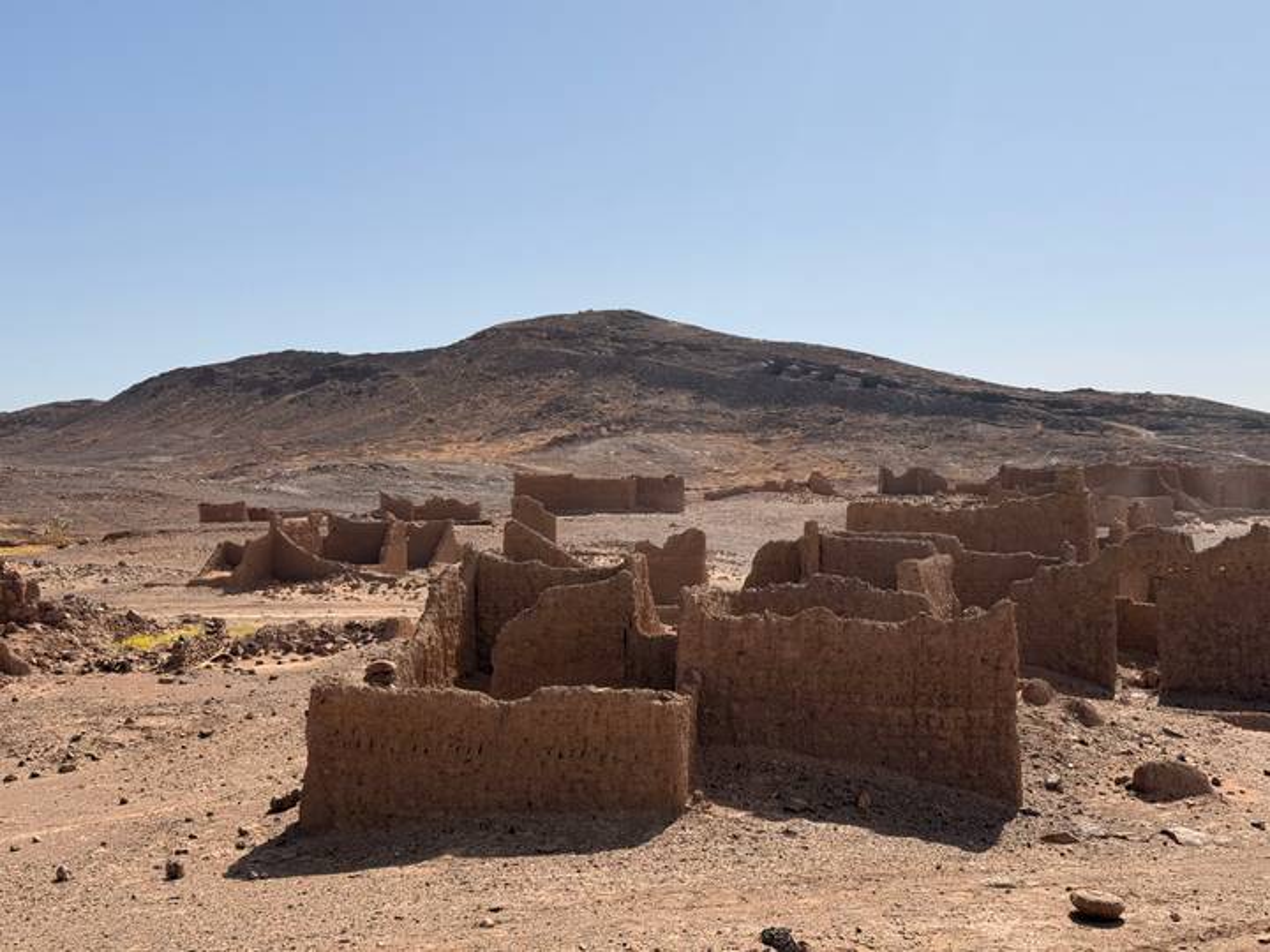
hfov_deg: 39.7
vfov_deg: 30.3
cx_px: 635
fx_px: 1761
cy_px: 476
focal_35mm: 48
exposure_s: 1/11364
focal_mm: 6.76
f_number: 1.78
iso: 100
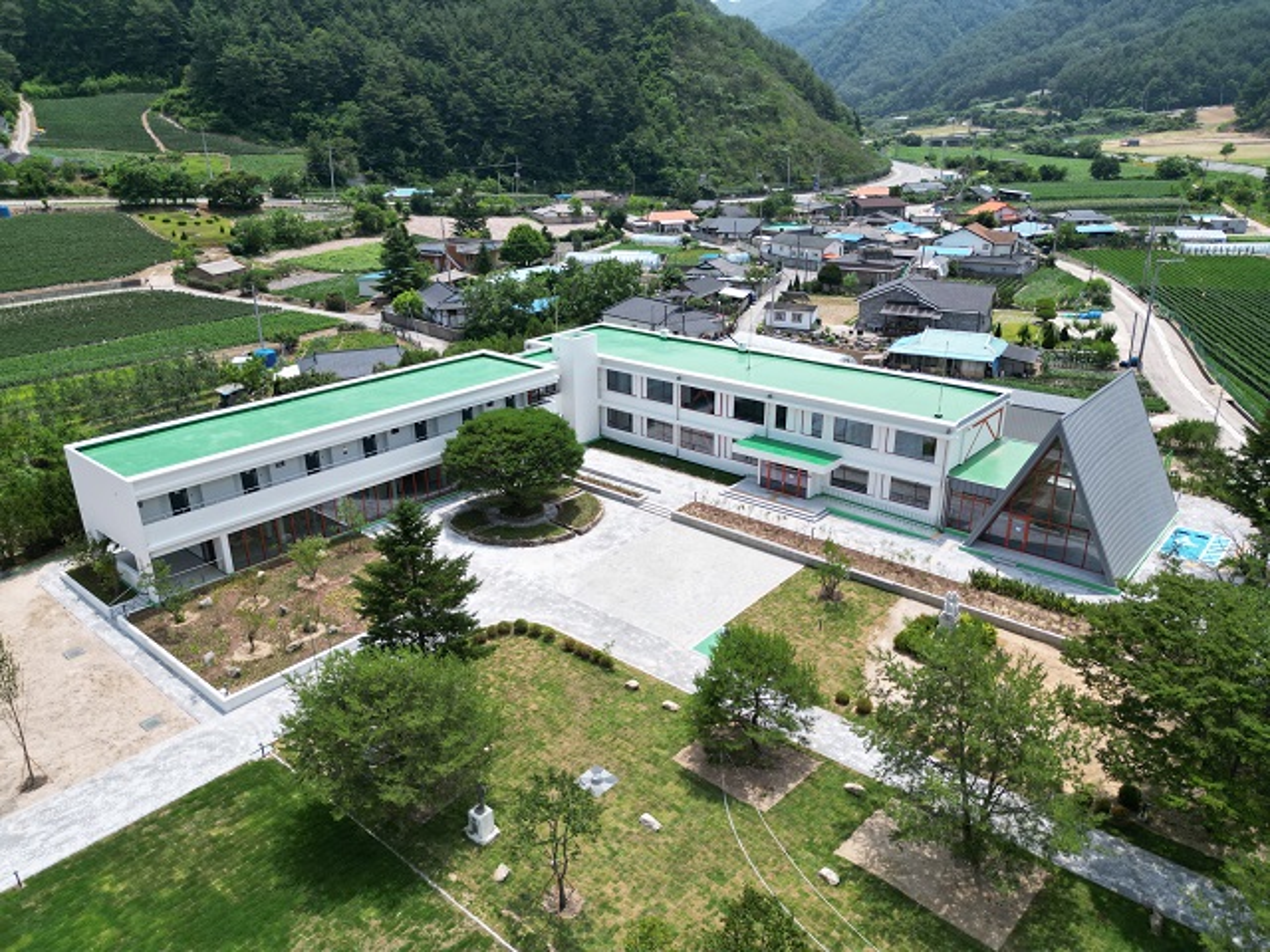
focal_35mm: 24
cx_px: 635
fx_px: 881
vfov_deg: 56.8
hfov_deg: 71.6
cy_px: 476
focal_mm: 6.72
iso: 200
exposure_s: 1/2500
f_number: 1.7
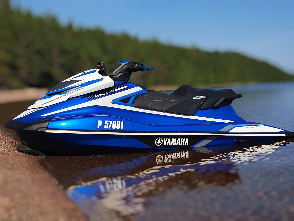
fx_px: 459
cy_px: 110
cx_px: 147
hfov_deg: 35.5
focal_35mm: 54
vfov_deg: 27.0
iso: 50
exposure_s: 1/3450
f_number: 0.95
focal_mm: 5.53
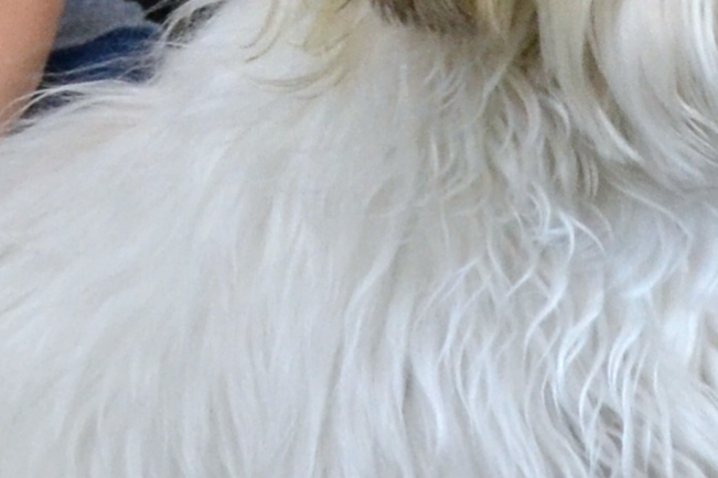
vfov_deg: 5.3
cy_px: -576
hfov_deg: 8.1
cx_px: 275
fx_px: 5085
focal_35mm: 255
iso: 1600
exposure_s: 1/160
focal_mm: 24
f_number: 5.6
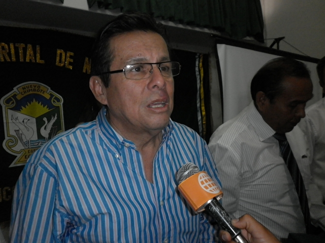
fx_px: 263
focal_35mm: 28
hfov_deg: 63.4
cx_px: 162
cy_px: 122
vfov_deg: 49.7
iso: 400
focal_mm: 5
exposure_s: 1/30
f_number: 2.8
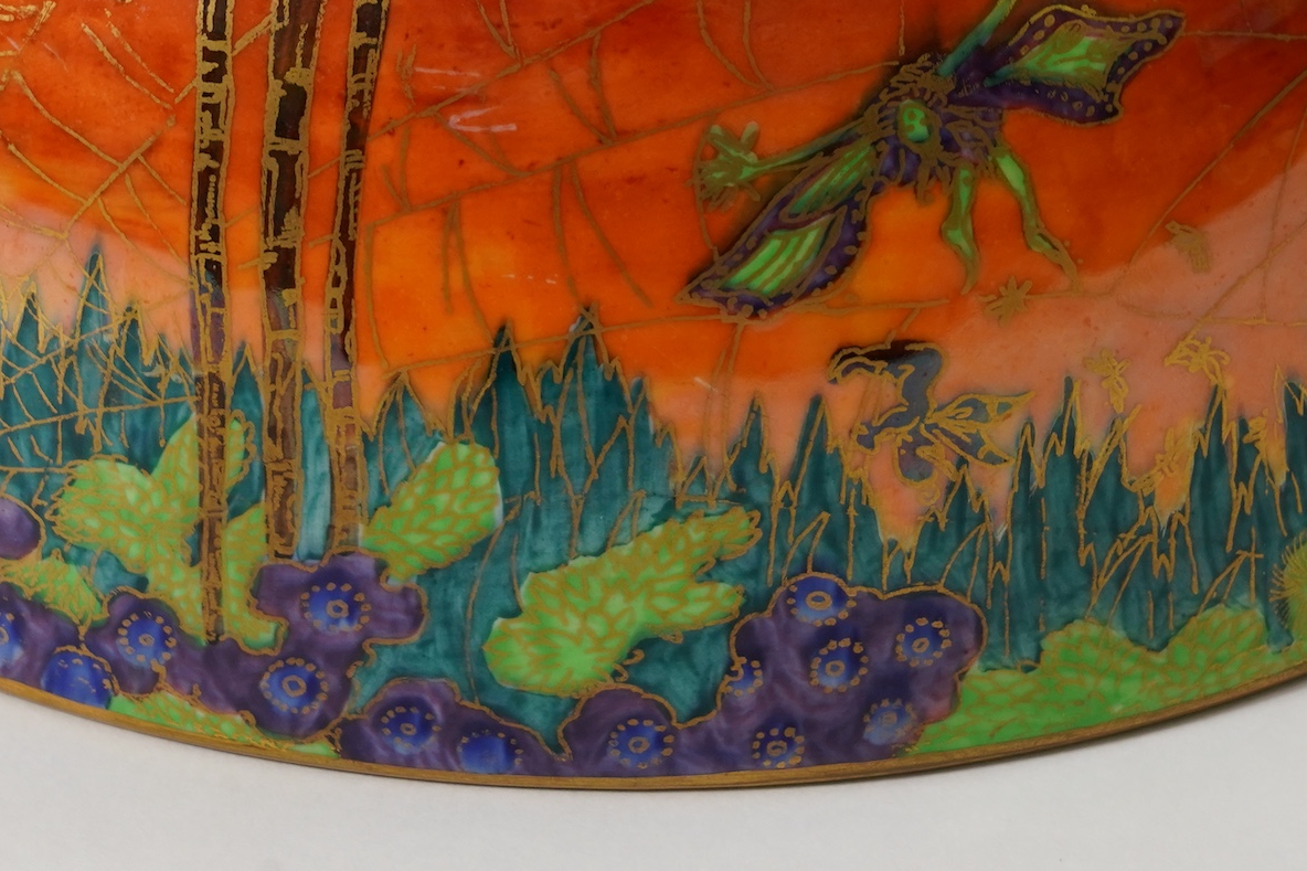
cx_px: 518
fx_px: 6643
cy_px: 83
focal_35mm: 183
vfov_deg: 7.5
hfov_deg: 11.2
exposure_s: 1/125
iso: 1250
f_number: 13
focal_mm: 79
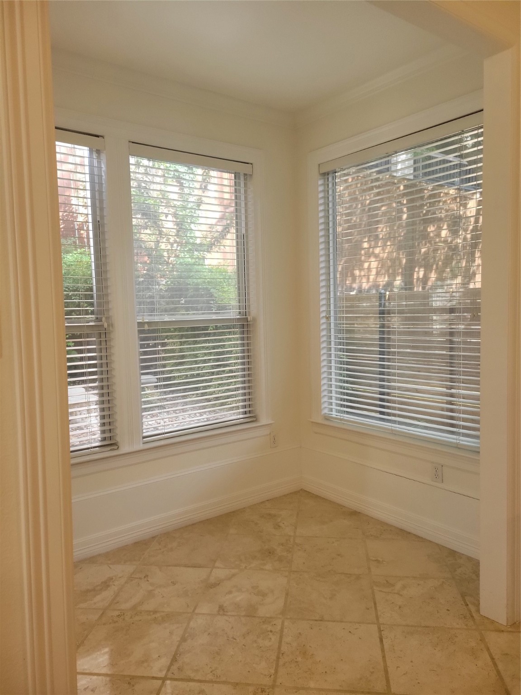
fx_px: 522
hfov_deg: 53.1
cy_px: 348
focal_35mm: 26
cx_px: 260
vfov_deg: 67.3
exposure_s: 1/120
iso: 250
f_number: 1.8
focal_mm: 5.4
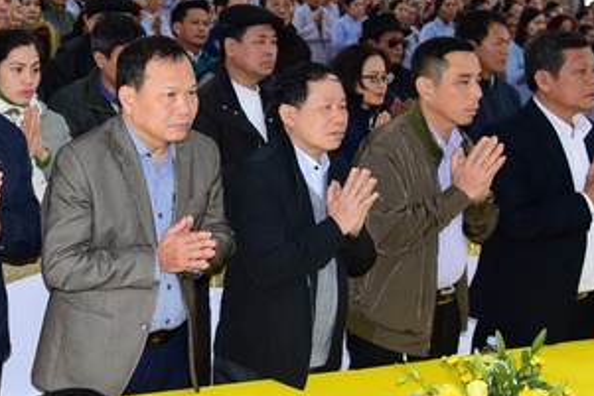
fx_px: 1106
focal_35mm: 67
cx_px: 83
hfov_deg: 29.1
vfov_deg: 20.1
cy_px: 71
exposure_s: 1/125
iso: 1250
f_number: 4
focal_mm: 31
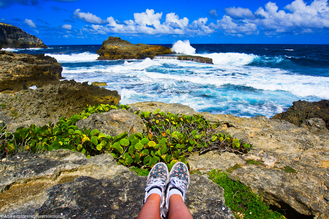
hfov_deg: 73.7
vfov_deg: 53.1
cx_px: 164
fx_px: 219
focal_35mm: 24
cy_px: 110
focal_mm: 16
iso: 100
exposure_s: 1/320
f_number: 11
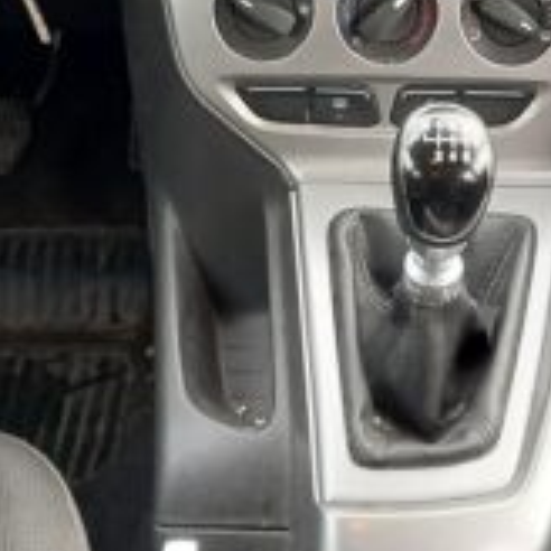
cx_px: 370
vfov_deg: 15.7
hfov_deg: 16.1
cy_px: -54
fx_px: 1945
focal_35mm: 108
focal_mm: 4.6
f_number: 2
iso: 200
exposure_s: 1/50
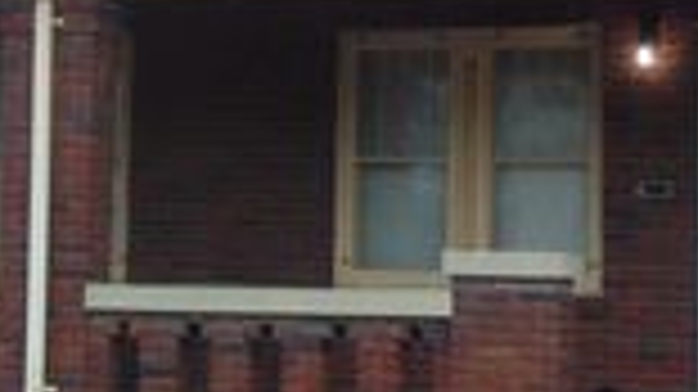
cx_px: 252
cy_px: -79
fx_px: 2534
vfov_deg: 8.7
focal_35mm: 137
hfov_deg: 15.7
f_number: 3.3
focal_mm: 6.9
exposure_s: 1/50
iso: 80
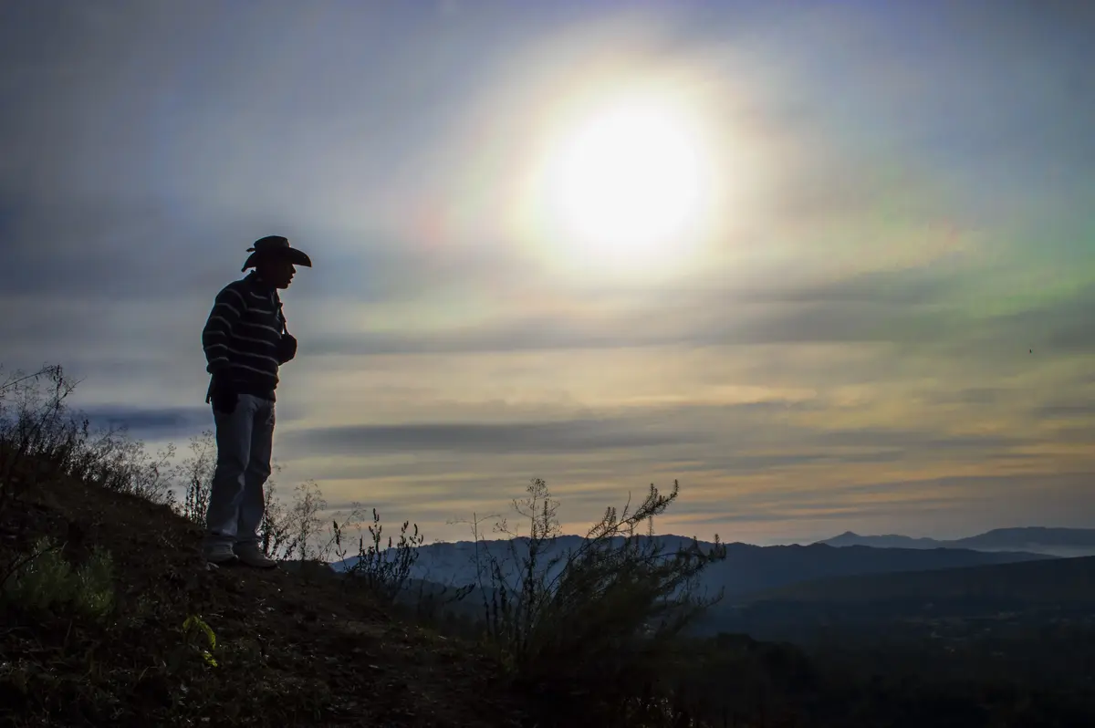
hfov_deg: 62.0
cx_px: 548
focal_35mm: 30
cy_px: 364
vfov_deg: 43.5
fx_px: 912
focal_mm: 20
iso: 360
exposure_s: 1/640
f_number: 22
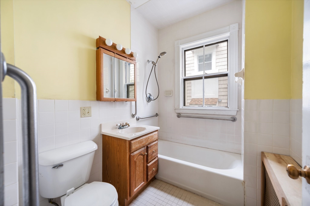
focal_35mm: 14
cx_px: 155
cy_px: 103
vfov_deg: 81.1
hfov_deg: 104.3
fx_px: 120
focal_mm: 14
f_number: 7.1
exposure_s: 1/15
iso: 400
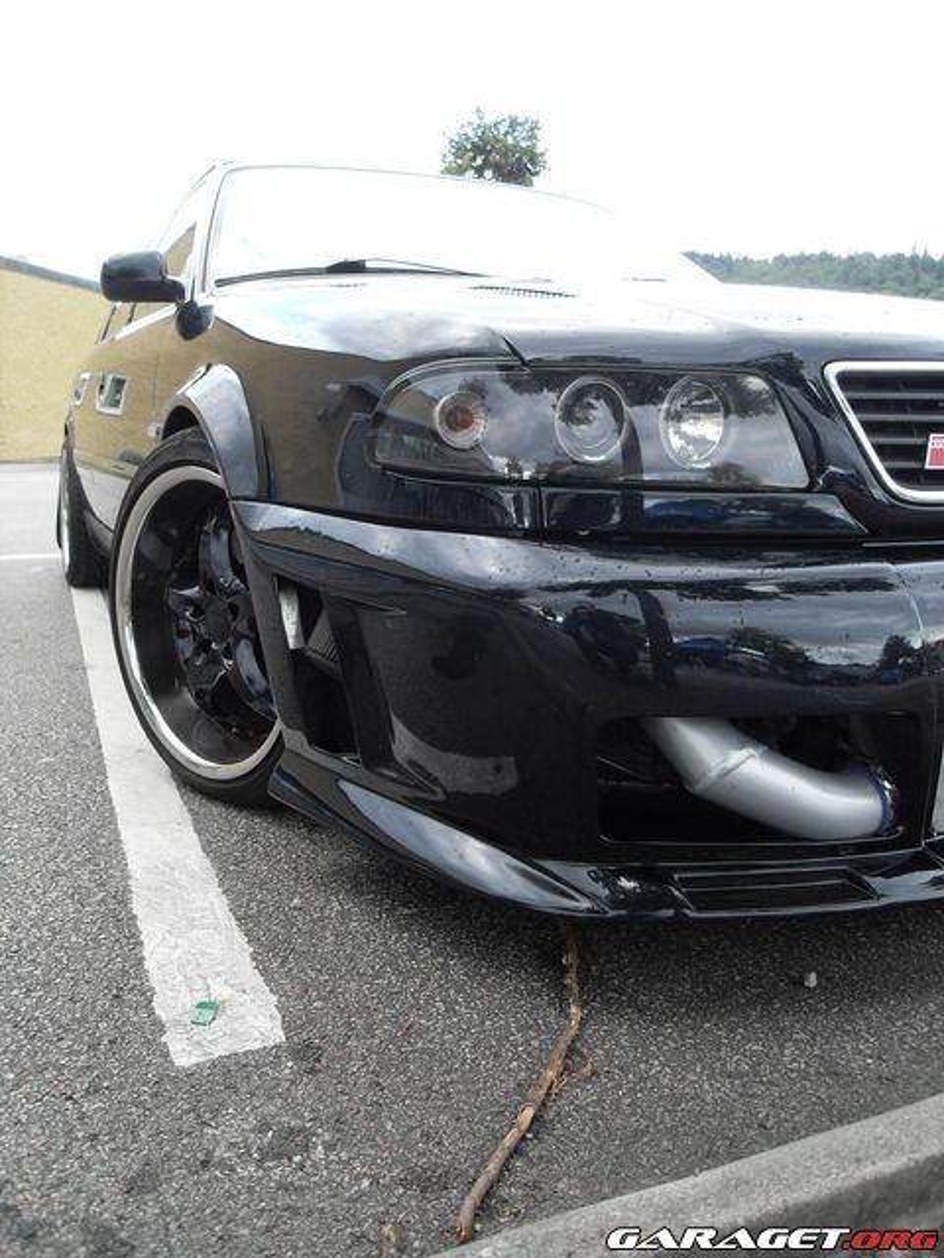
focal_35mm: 28
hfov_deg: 49.7
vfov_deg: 63.4
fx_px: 1018
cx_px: 472
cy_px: 629
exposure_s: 1/90
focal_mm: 6
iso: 80
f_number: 2.8
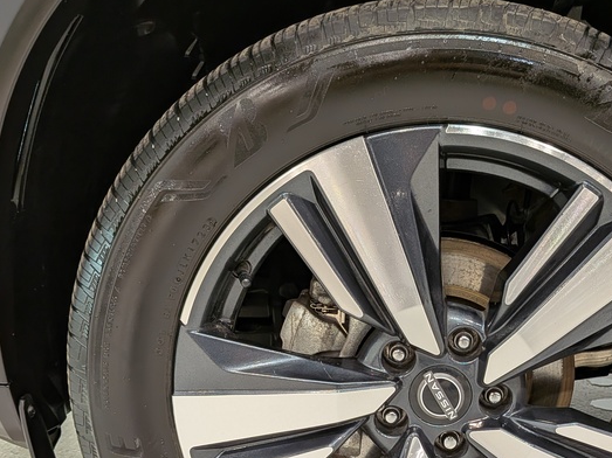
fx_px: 831
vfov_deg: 30.2
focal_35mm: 47
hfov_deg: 39.6
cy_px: 360
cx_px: 440
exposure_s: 1/40
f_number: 1.7
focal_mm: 4.53
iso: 57
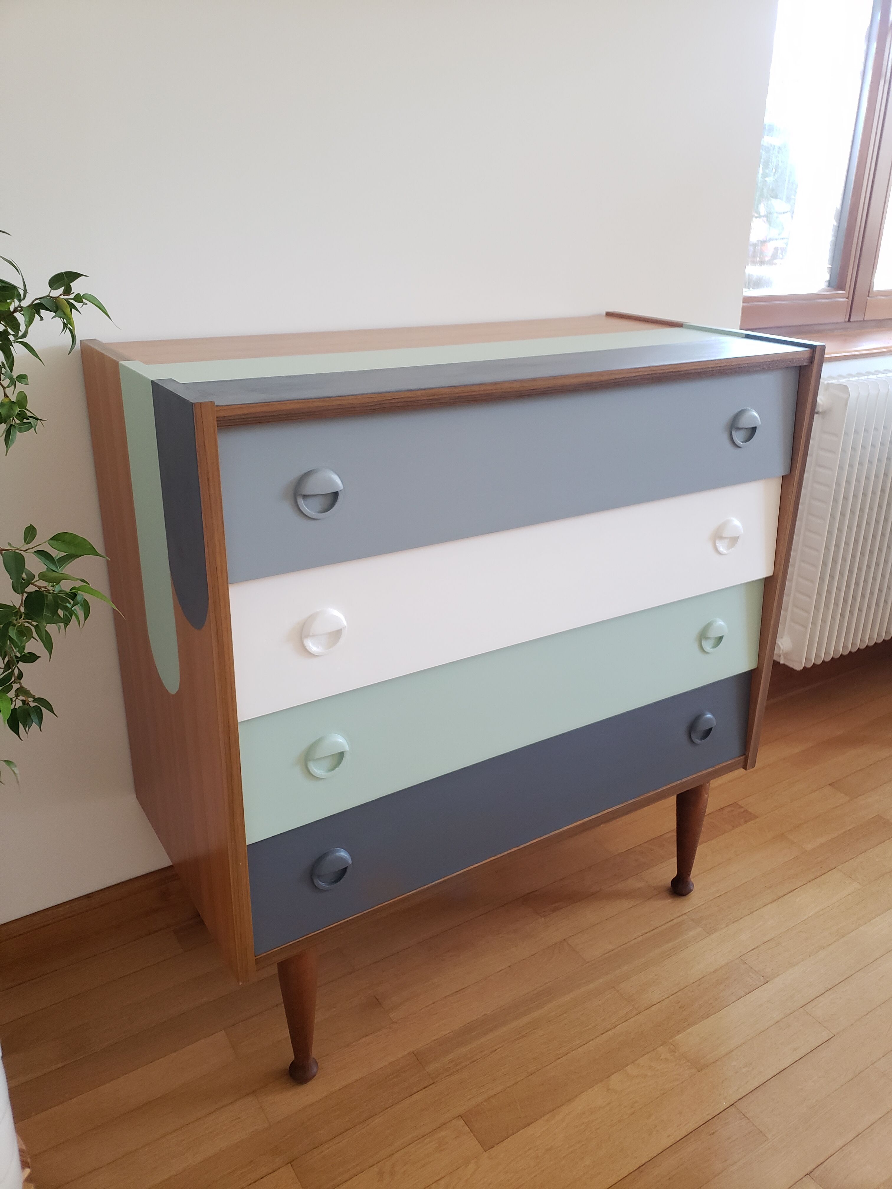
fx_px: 893
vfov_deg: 67.3
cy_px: 594
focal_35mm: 26
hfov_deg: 53.1
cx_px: 446
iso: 250
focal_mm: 4.3
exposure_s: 1/44
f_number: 1.5
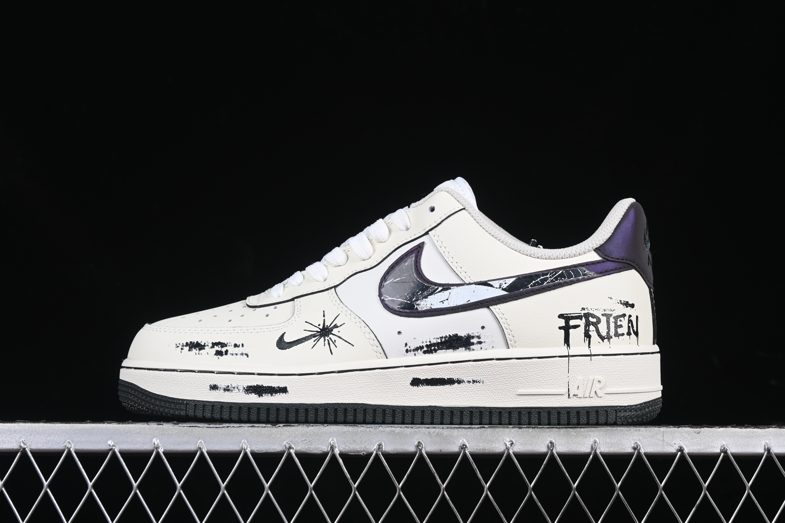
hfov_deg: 27.0
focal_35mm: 75
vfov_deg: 18.2
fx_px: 1635
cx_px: 392
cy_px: 262
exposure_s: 1/80
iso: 160
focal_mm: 50
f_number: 8
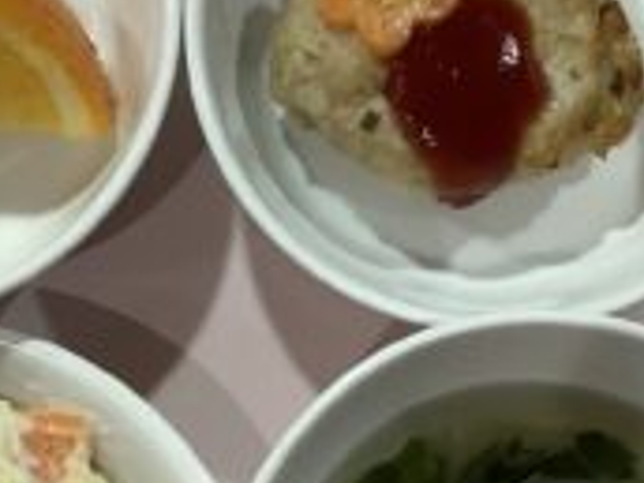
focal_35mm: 90
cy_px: 373
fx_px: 1674
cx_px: 206
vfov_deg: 16.3
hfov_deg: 21.7
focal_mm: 3.3
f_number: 2.4
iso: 100
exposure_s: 1/50
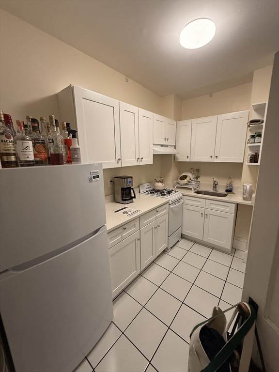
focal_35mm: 14
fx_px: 150
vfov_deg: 102.1
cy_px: 186
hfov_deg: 85.7
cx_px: 140
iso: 200
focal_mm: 2.22
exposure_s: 1/60
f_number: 2.2
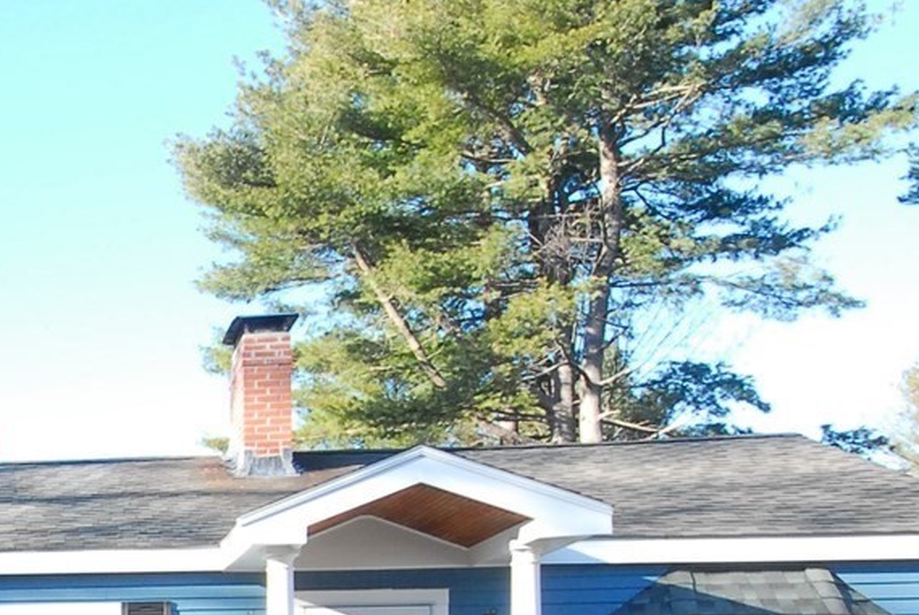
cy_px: 756
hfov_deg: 30.1
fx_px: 1380
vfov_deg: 22.9
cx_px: -244
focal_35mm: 54
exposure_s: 1/60
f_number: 10
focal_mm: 10
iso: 400
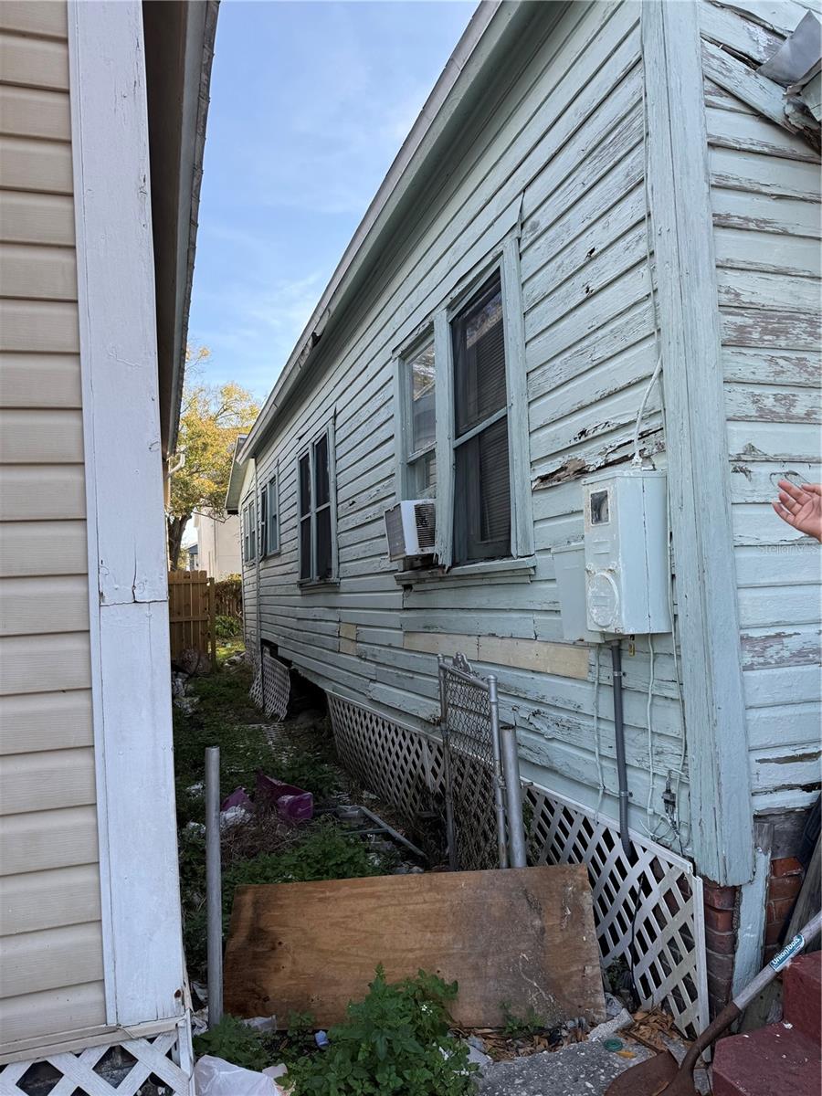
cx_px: 411
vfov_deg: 71.6
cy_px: 548
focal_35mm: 24
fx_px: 760
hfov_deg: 56.8
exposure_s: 1/772
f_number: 1.78
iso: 80
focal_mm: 6.76
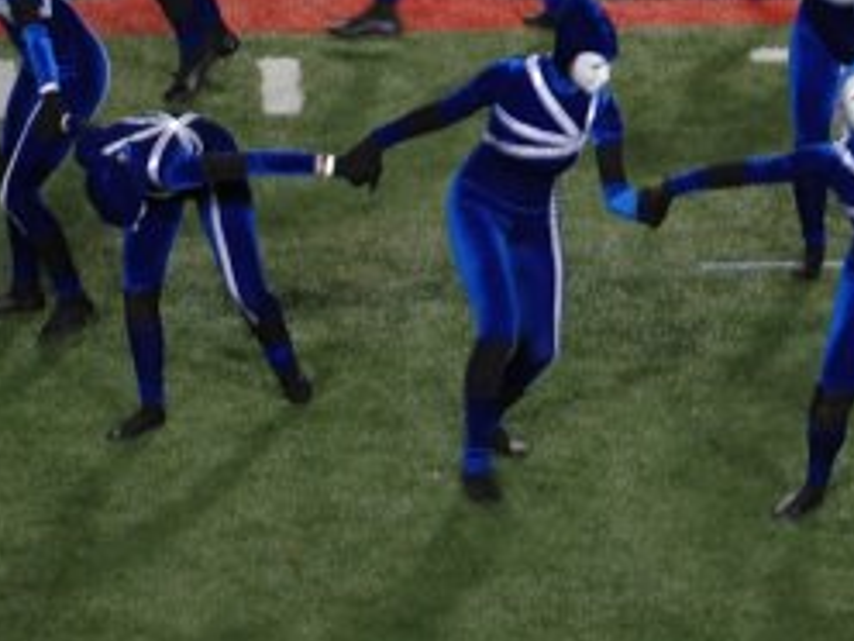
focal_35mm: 696
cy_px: 24
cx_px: 909
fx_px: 17171
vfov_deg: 2.1
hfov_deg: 2.8
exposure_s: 1/60
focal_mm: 150
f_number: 2.8
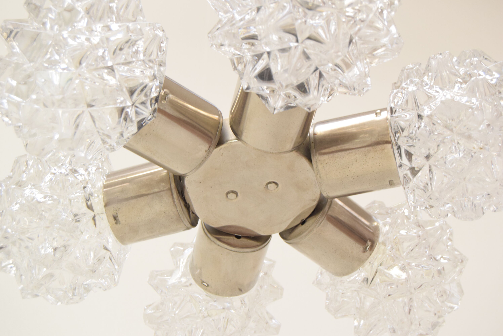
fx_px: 944
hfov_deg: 29.8
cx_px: 252
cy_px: 168
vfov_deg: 20.2
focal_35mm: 68
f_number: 7.1
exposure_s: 1/200
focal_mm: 45
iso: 1600
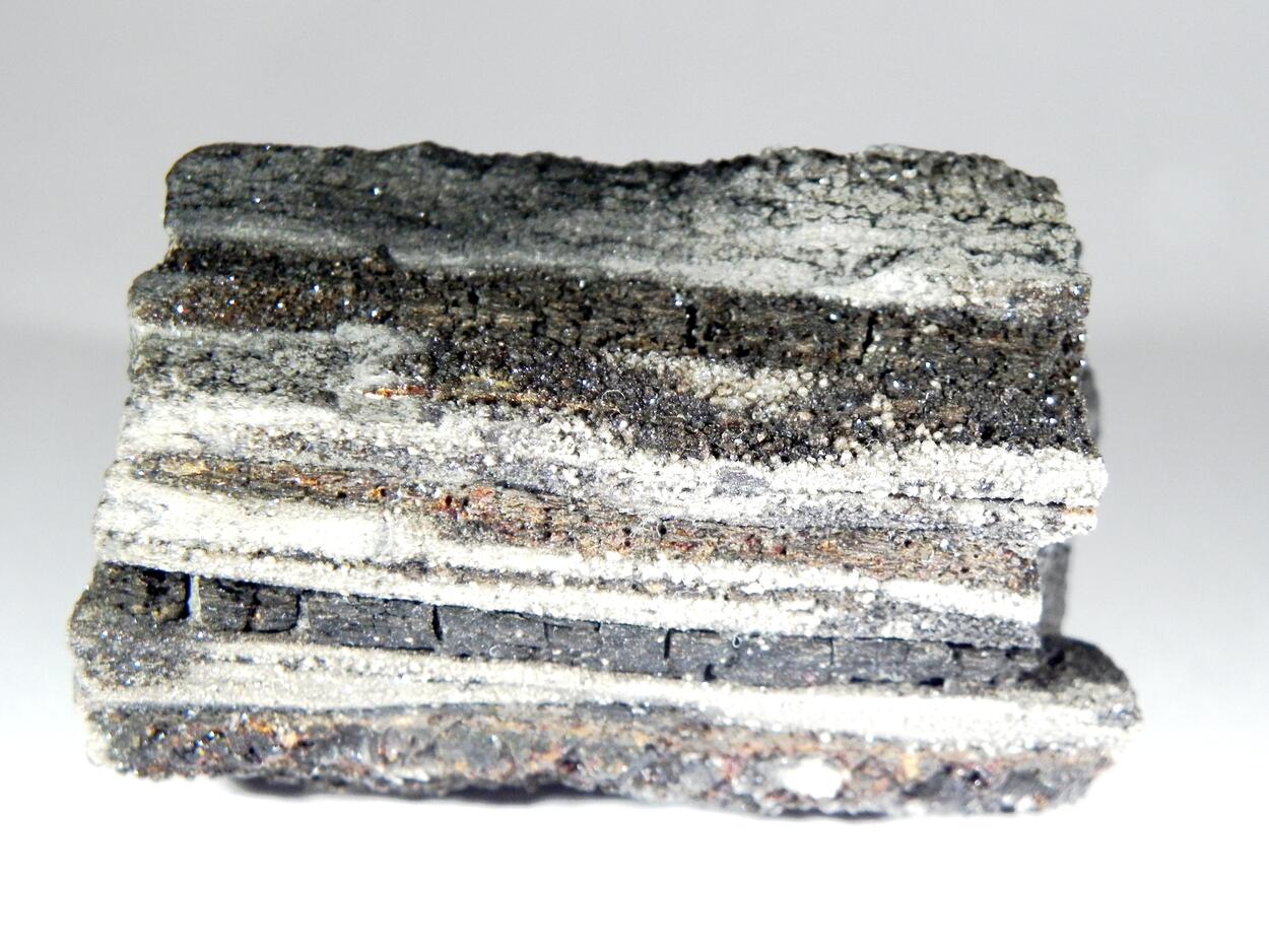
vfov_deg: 28.0
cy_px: 476
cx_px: 634
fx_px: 1907
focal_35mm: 52
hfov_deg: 36.8
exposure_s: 1/31.3
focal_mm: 9.2
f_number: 3.5
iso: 326
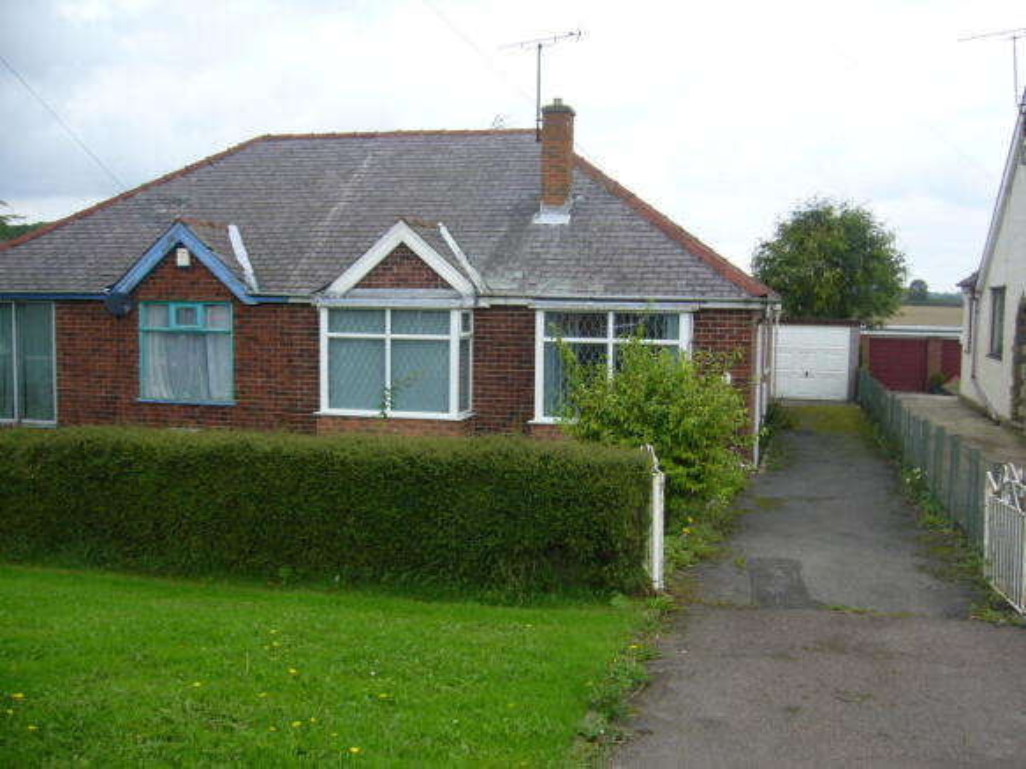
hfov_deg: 52.6
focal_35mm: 35
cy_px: 384
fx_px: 1037
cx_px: 513
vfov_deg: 40.7
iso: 80
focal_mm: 5.8
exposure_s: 1/200
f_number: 2.8
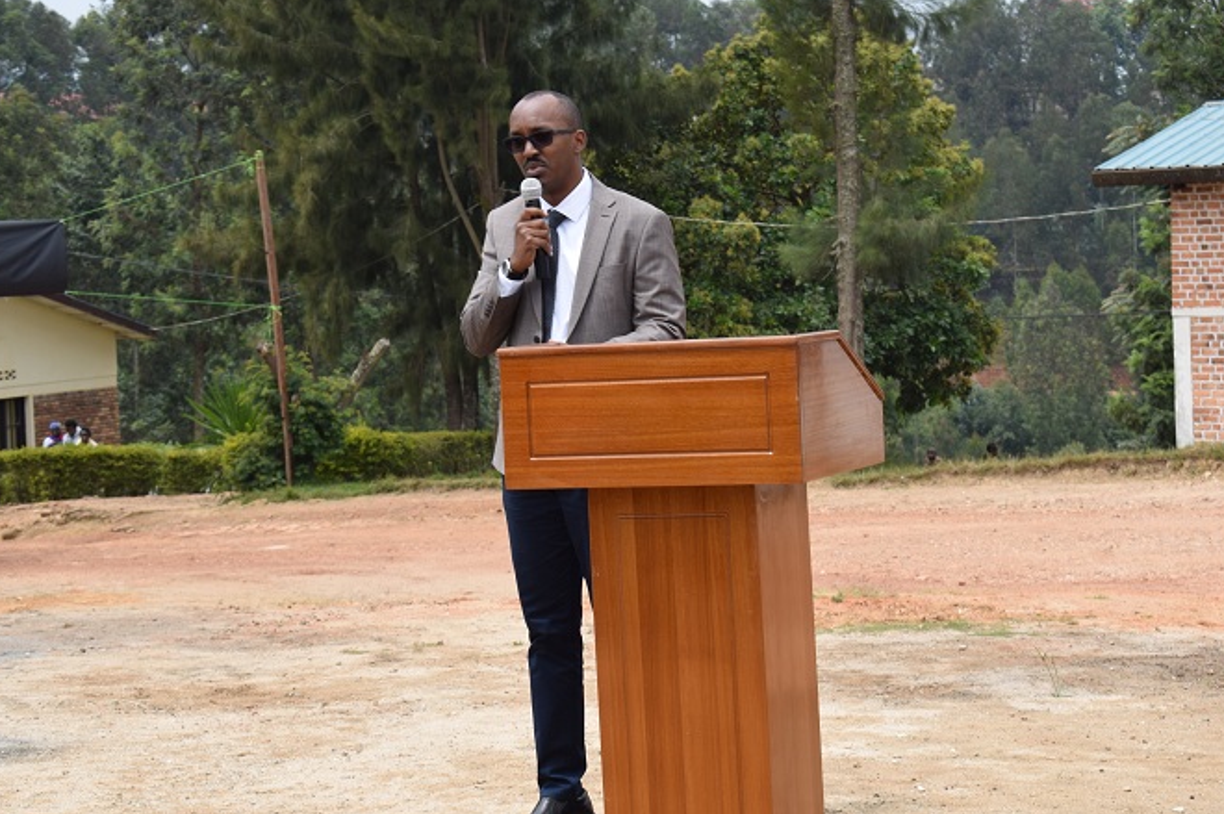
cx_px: 623
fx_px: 2974
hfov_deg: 23.3
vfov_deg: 15.6
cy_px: 419
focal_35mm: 88
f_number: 8
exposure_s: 1/200
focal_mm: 55
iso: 100
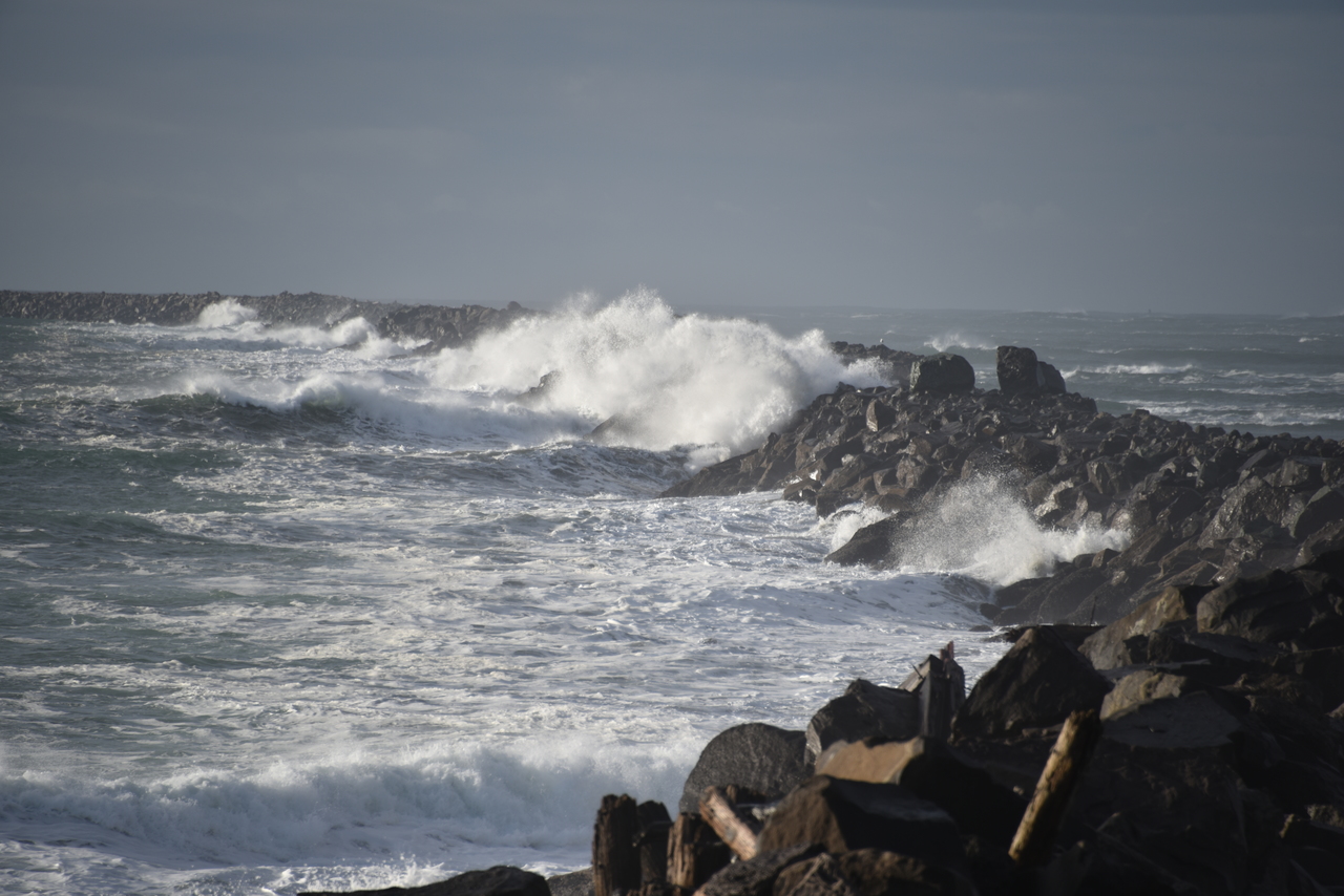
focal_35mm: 300
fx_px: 11202
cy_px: 448
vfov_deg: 4.6
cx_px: 672
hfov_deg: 6.9
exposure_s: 1/640
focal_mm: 300
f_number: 5.6
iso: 100
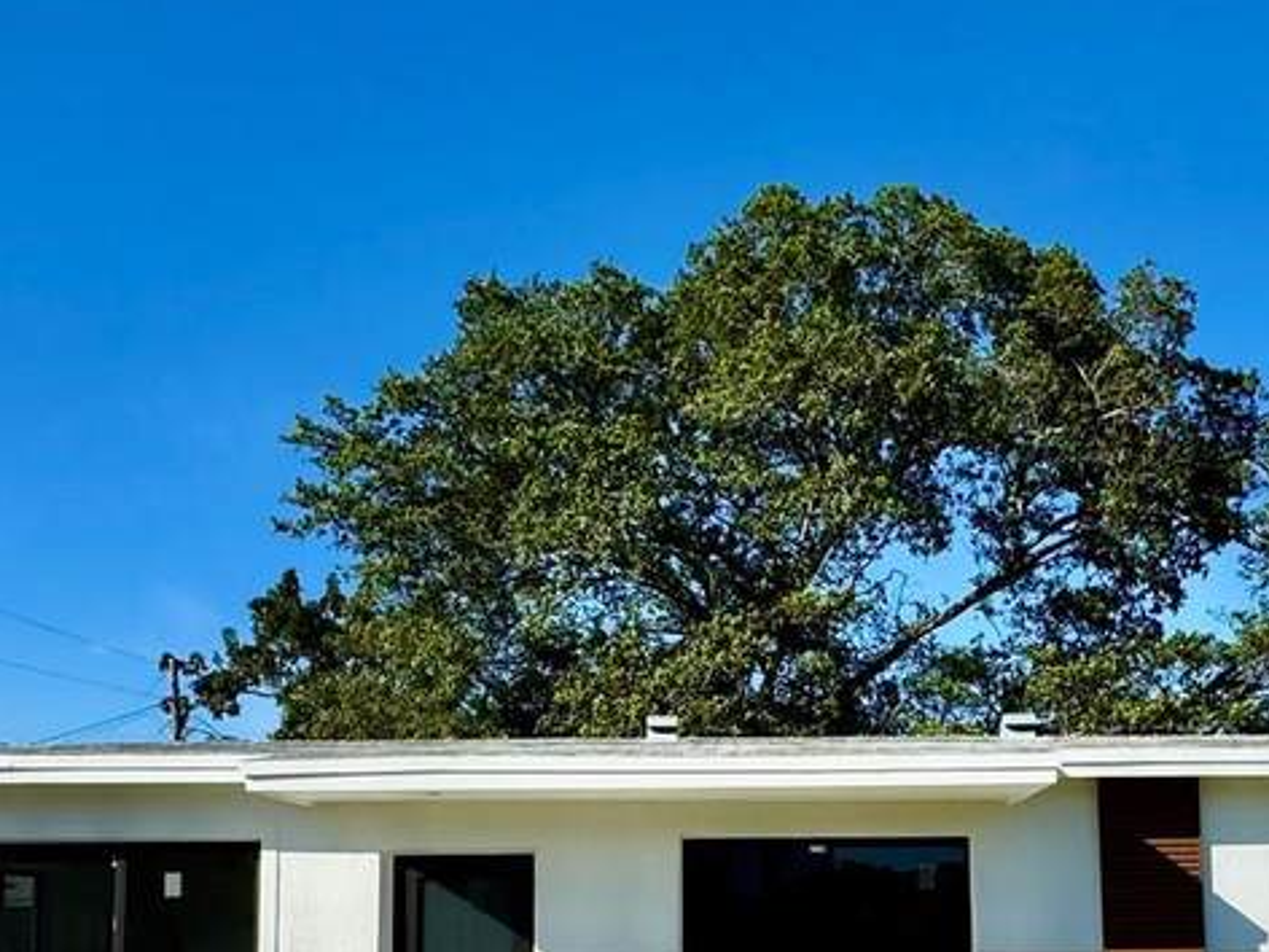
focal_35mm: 38
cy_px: 828
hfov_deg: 48.8
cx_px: 726
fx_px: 1393
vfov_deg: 35.8
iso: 50
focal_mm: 2.22
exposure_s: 1/3390
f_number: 2.2
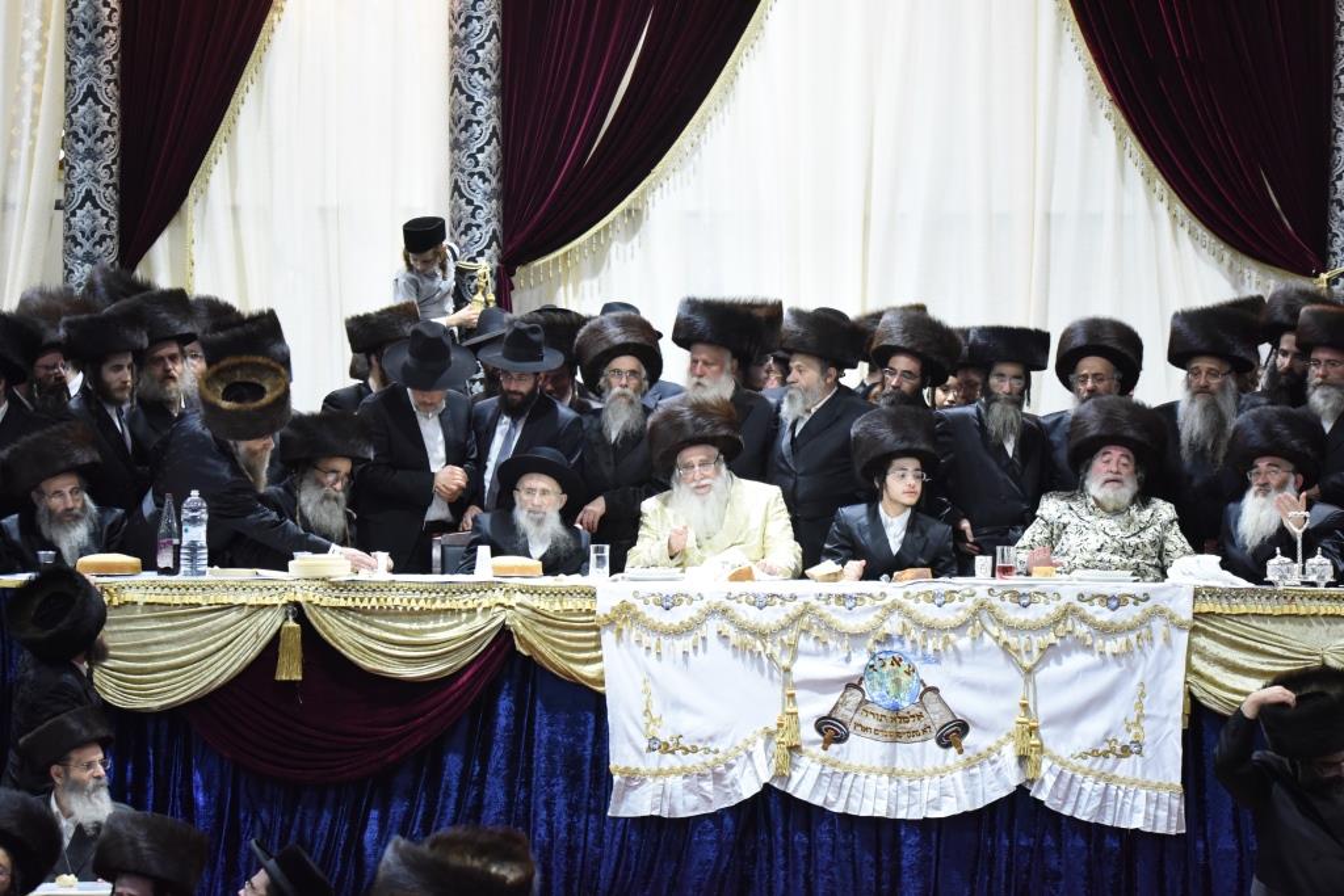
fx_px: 5974
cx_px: 672
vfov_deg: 8.6
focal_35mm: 160
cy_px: 448
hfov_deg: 12.8
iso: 4000
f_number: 8
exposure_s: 1/125
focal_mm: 160
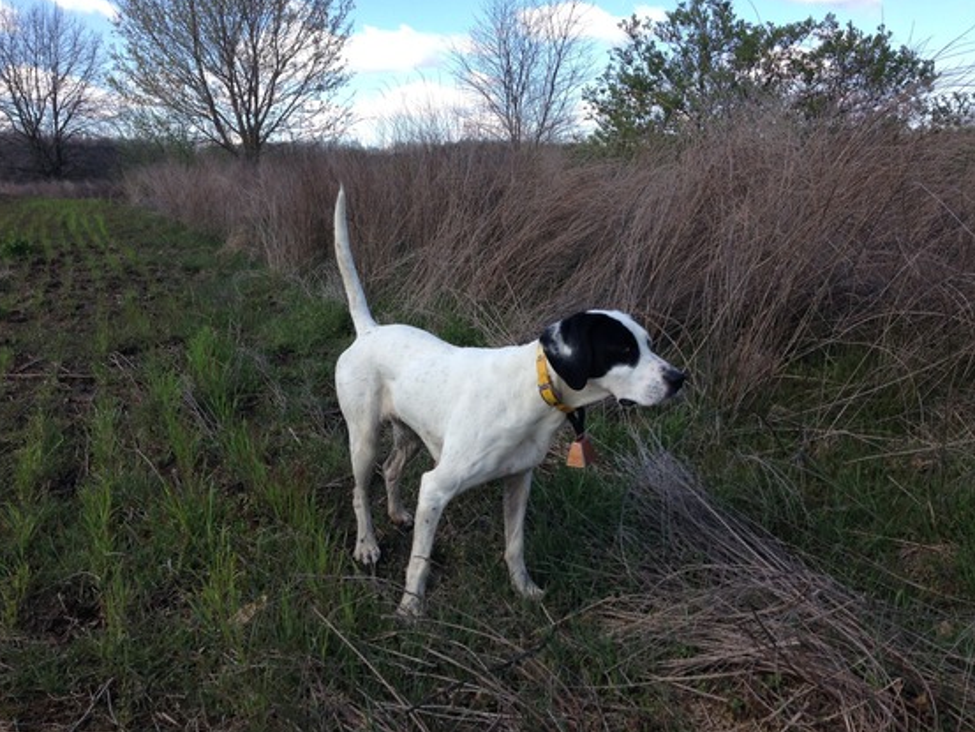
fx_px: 958
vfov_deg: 41.8
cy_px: 364
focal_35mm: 34
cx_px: 474
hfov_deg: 53.9
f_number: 2.4
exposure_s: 1/645
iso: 50
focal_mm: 4.12
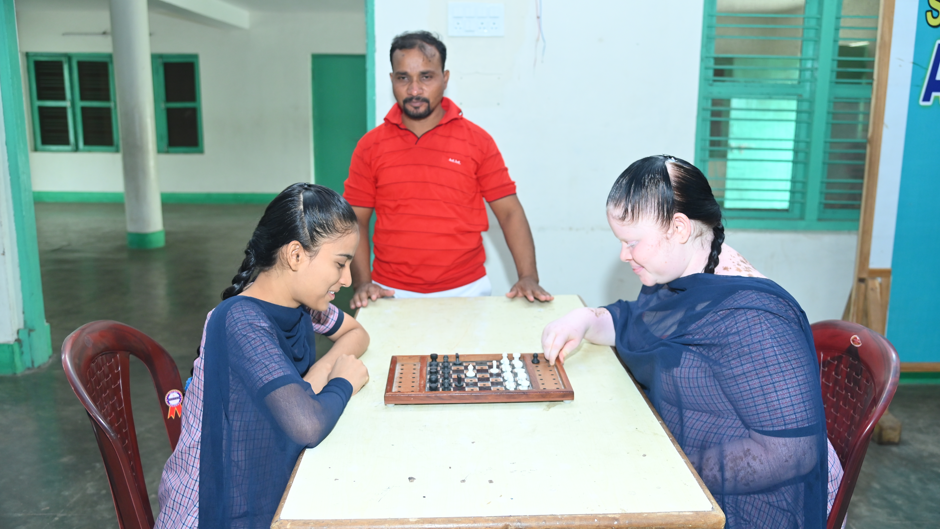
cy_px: 265
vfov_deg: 36.7
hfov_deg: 61.0
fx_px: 798
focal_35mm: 32
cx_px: 477
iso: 1250
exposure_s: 1/125
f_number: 4
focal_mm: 30
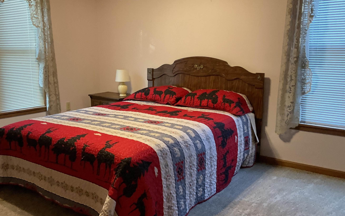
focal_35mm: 36
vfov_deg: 35.3
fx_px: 338
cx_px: 145
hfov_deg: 53.8
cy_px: 111
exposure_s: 1/60
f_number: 1.8
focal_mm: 3
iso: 250
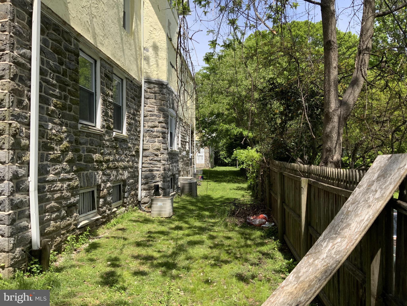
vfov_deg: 48.2
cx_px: 204
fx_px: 341
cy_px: 153
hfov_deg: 61.7
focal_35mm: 29
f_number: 1.8
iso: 16
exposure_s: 1/929
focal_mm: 3
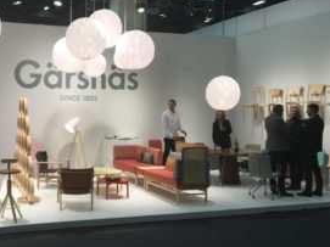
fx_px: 429
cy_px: 100
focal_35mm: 45
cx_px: 97
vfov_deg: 32.1
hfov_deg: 41.3
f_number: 2.2
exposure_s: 1/100
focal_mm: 4.15
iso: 32
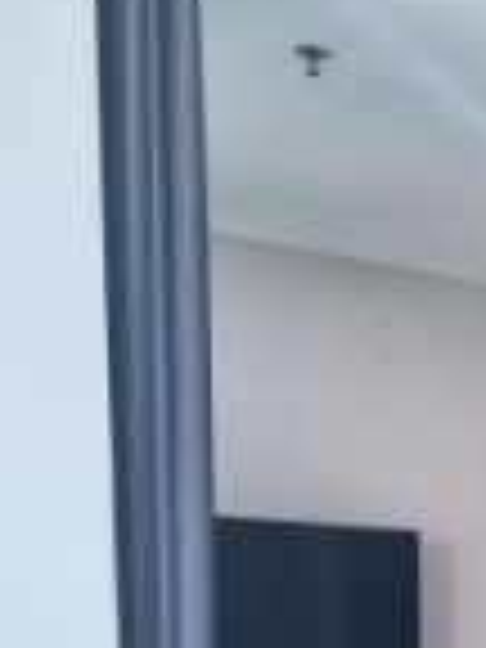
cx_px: 736
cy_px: 860
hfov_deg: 16.2
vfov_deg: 21.2
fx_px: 1554
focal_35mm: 83
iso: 200
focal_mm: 5.4
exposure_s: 1/100
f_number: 1.8
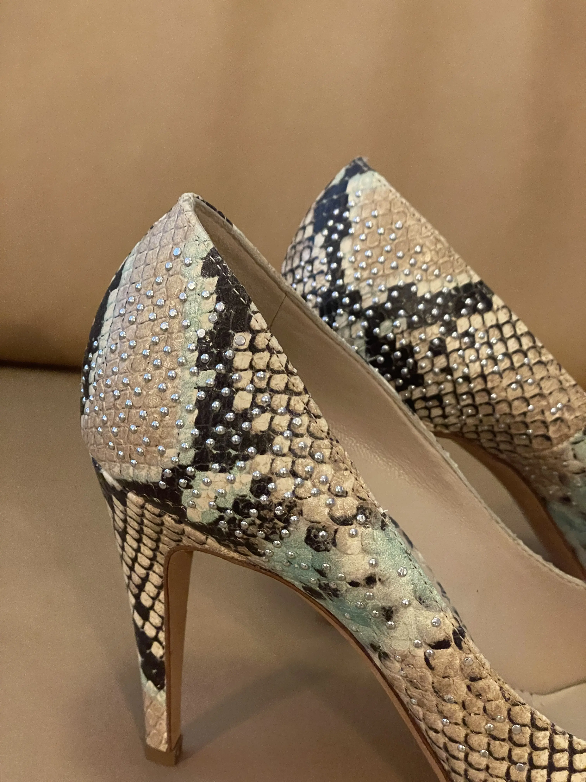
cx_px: 293
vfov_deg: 36.8
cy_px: 391
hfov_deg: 28.0
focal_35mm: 52
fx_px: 1174
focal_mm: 6
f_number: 2
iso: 640
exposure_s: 1/50
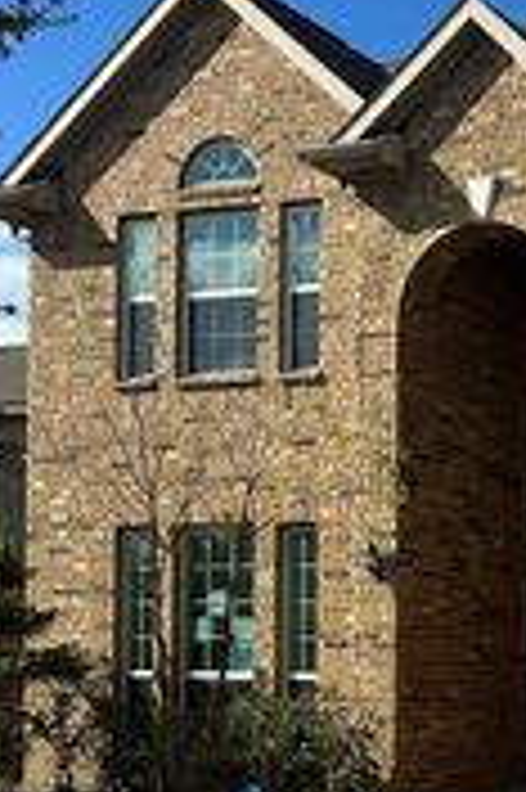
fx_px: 1559
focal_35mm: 71
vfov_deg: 27.7
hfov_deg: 16.0
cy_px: 668
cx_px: 971
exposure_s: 1/5263
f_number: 1.78
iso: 80
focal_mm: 6.86
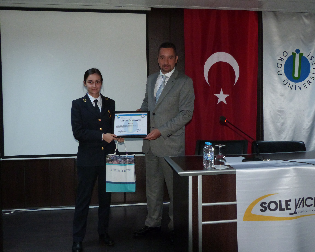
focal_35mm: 34
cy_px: 127
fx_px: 317
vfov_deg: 43.4
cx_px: 171
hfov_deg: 52.8
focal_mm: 5.7
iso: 400
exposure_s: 1/60
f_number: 3
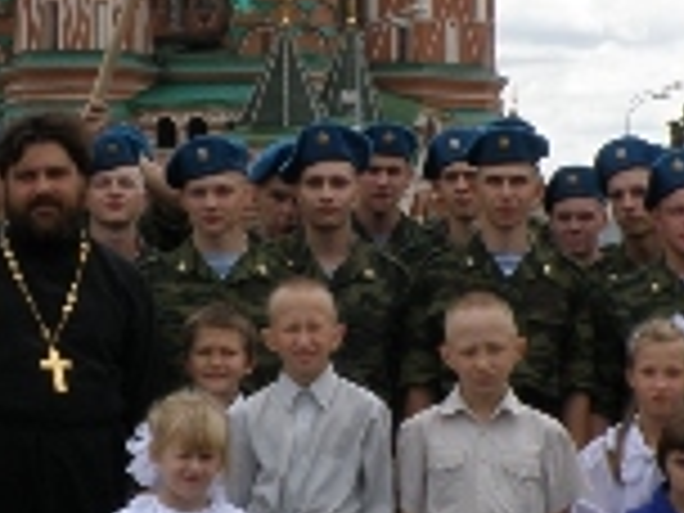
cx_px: 302
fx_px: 2193
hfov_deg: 17.7
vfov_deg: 13.3
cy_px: 261
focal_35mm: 111
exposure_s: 1/250
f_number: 5.6
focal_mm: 6.02
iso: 64
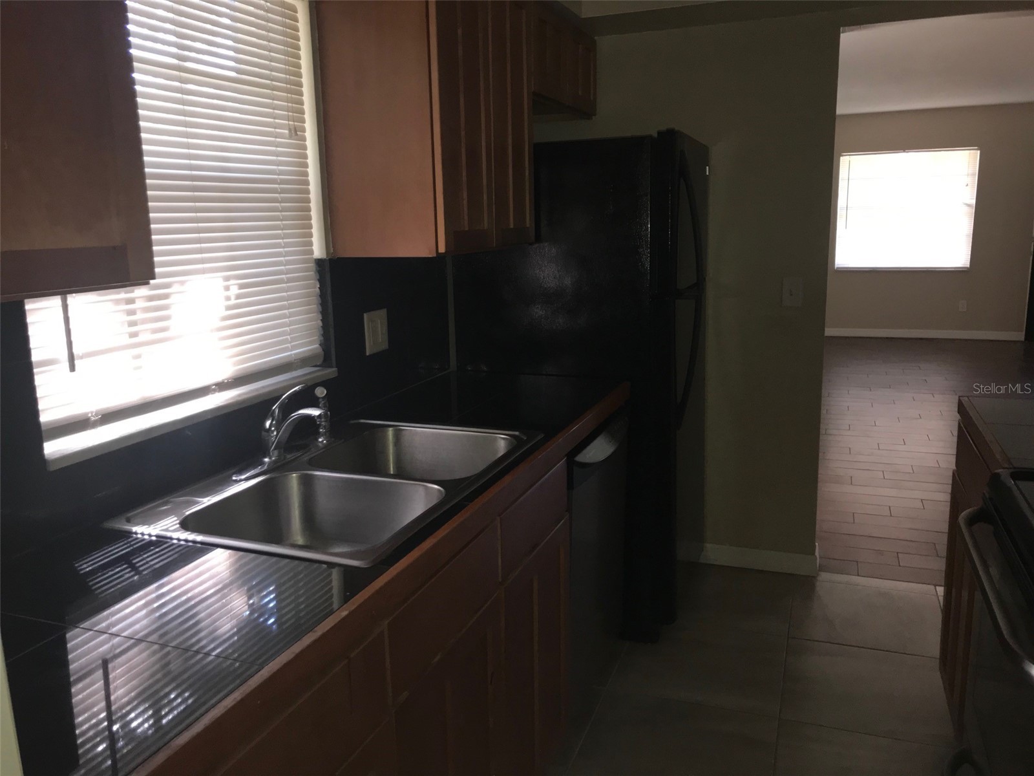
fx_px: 836
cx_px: 517
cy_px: 388
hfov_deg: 63.4
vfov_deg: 49.7
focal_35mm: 28
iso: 64
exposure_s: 1/30
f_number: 1.8
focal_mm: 3.99
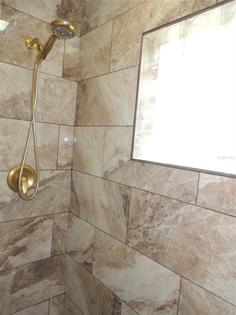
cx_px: 118
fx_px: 218
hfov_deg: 56.8
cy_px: 158
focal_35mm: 24
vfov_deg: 71.6
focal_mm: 4.3
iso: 280
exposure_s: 1/40
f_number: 3
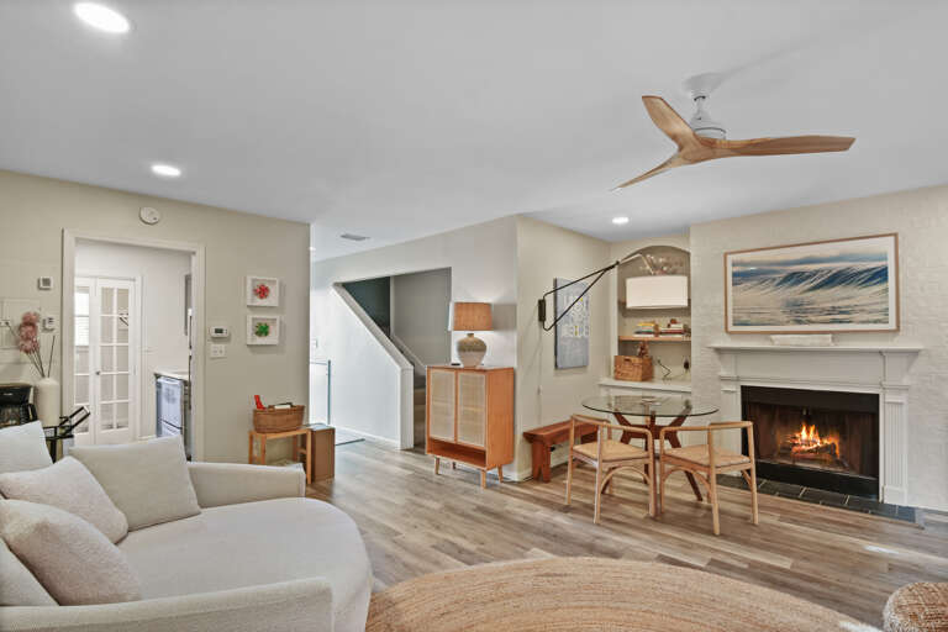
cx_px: 474
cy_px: 316
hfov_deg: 95.0
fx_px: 434
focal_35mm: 16
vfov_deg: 72.1
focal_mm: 11
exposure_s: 1/1.67
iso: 400
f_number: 8
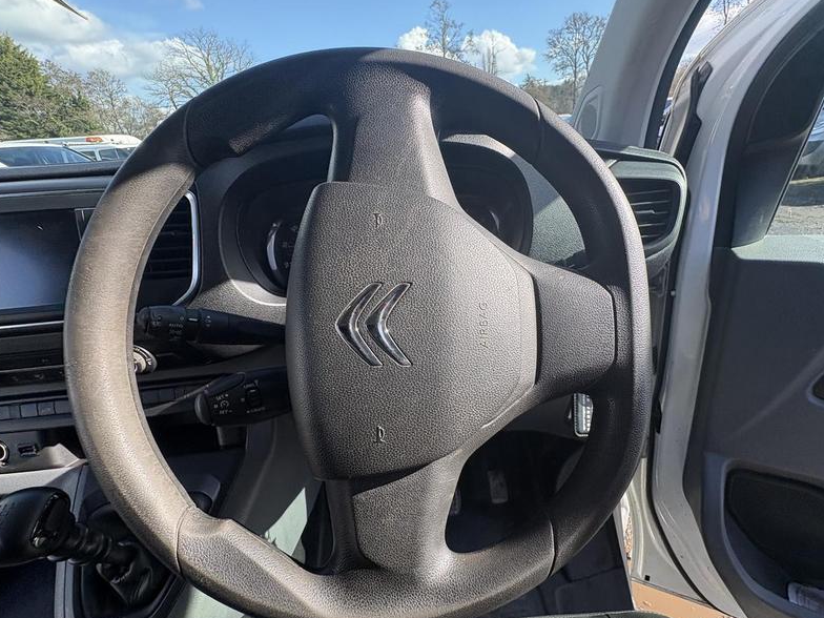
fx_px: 381
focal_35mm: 16
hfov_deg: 94.4
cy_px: 348
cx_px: 438
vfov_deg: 77.8
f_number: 2.2
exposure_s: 1/354
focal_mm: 2.22
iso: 40
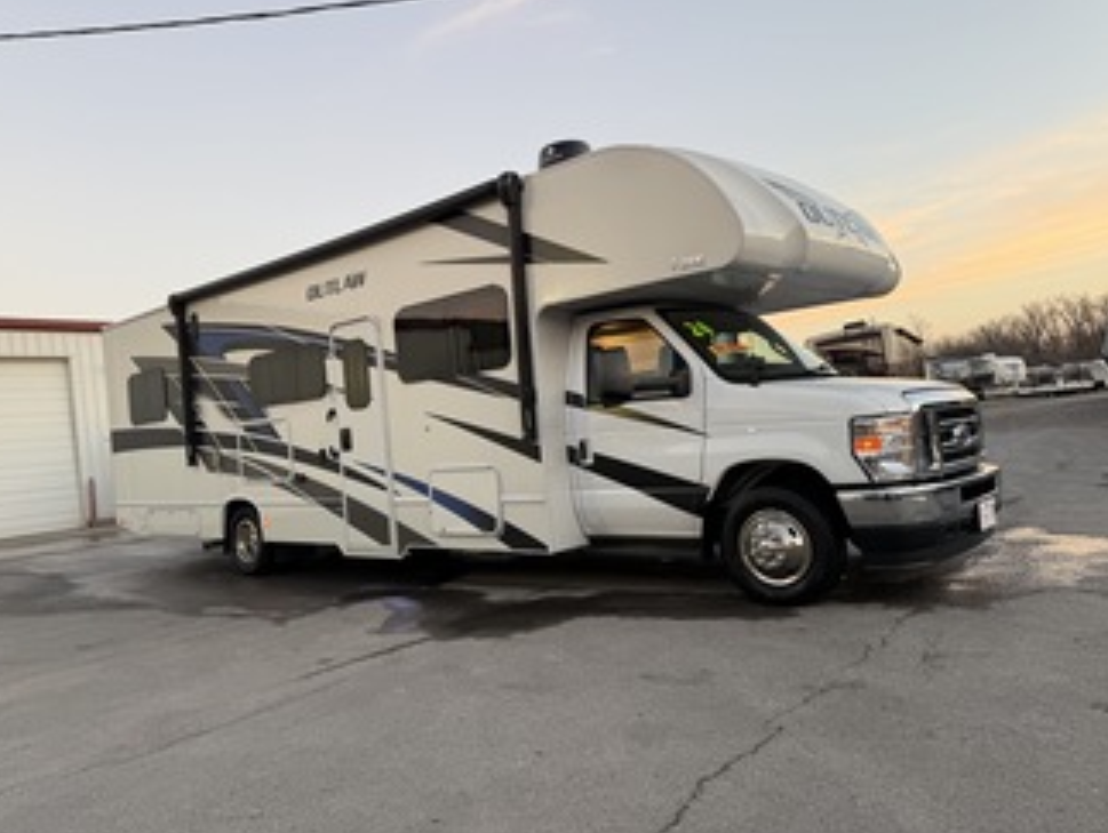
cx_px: 521
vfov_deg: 53.1
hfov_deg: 67.2
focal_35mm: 26
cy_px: 430
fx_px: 833
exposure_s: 1/121
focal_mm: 6.76
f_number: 1.78
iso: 64
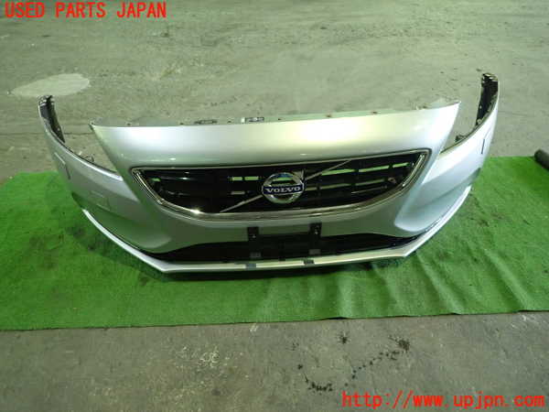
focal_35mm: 25
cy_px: 206
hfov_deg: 69.4
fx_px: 396
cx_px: 274
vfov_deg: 54.9
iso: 640
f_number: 2
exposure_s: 1/30
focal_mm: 4.5
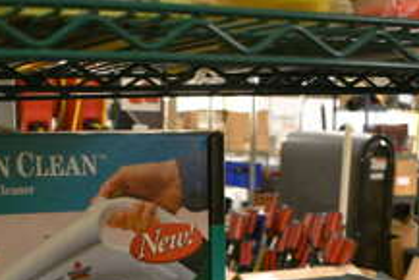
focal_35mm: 76
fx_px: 885
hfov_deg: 26.6
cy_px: 375
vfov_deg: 16.8
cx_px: 224
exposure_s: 1/125
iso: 4000
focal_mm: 18
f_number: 3.5
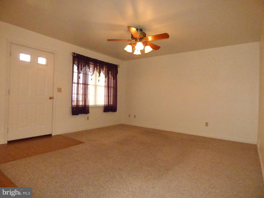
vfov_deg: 66.0
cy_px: 99
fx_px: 153
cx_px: 132
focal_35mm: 20
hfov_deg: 81.7
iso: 3200
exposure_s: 1/640
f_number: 2.8
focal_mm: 3.58
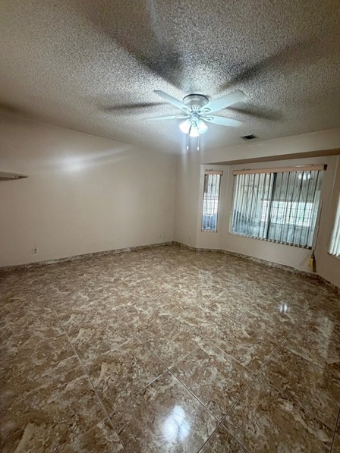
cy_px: 230
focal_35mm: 15
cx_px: 181
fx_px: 196
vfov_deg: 98.2
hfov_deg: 81.7
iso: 640
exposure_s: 1/60
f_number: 2.2
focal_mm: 2.22
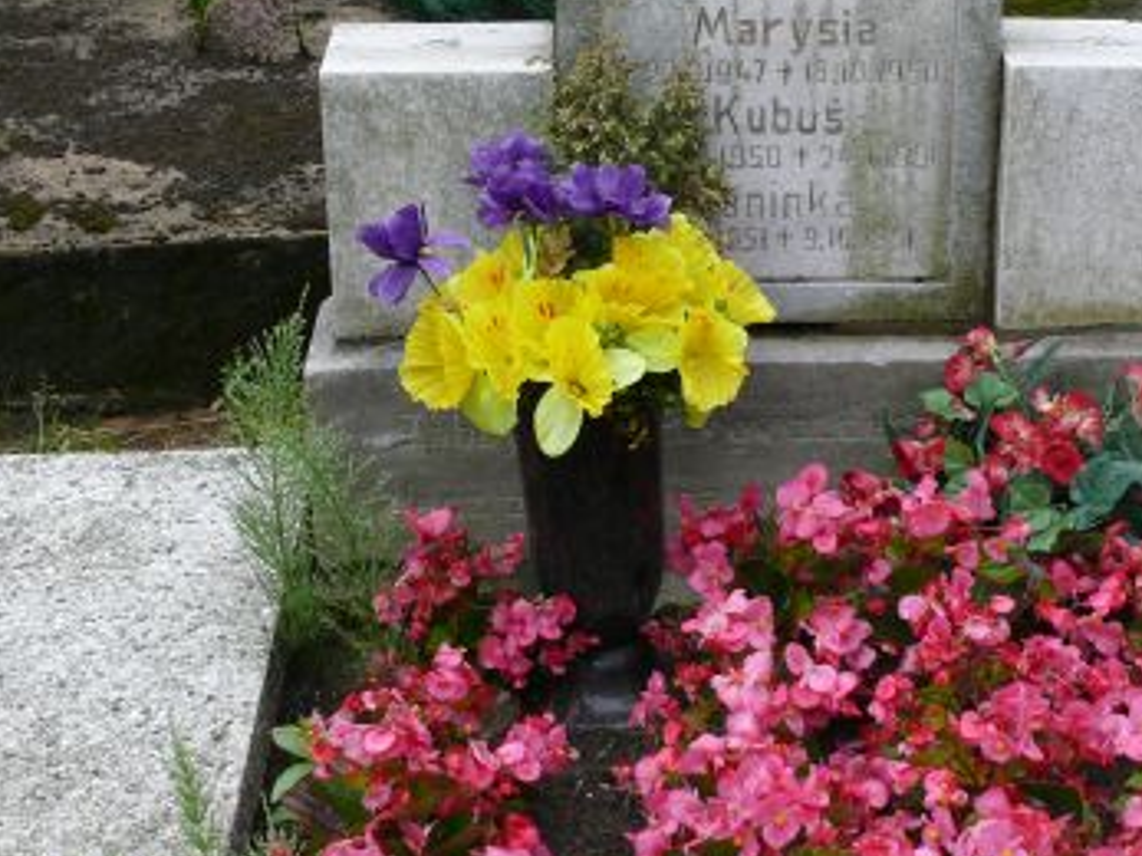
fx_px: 2737
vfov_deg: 17.7
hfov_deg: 23.3
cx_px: 892
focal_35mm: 83
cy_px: 533
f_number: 4
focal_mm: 8.8
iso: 100
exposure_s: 1/160
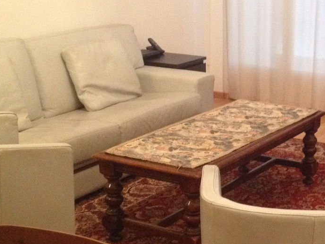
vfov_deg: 18.2
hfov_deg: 23.7
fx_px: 761
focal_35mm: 81
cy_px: 126
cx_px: 264
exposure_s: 1/20
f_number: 2.4
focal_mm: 4.28
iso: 320
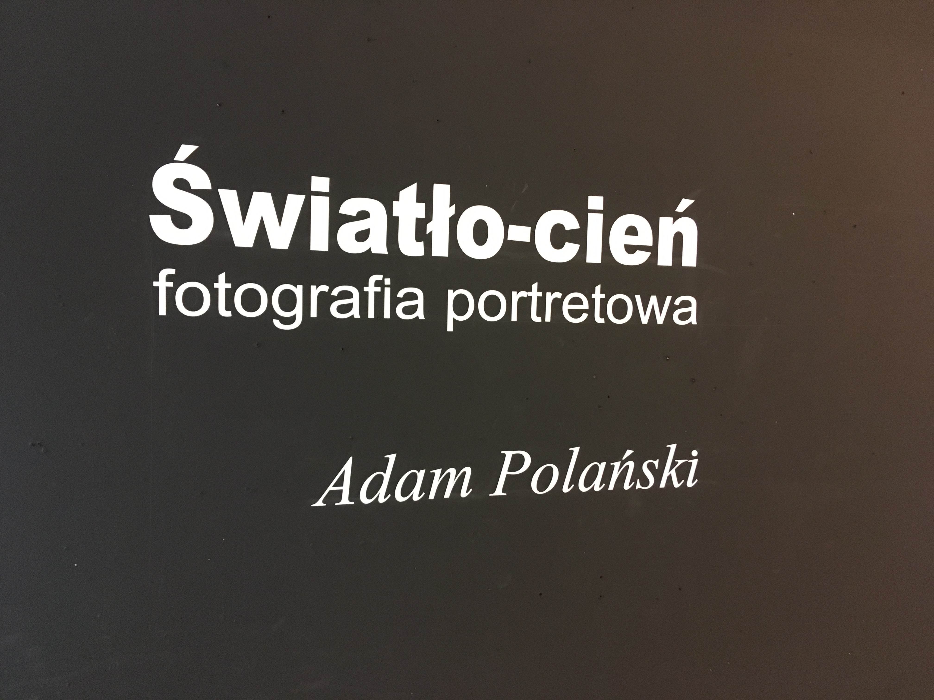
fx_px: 782
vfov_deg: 48.2
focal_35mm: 29
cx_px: 467
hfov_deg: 61.7
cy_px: 350
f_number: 2.2
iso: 200
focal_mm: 4.15
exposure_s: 1/25
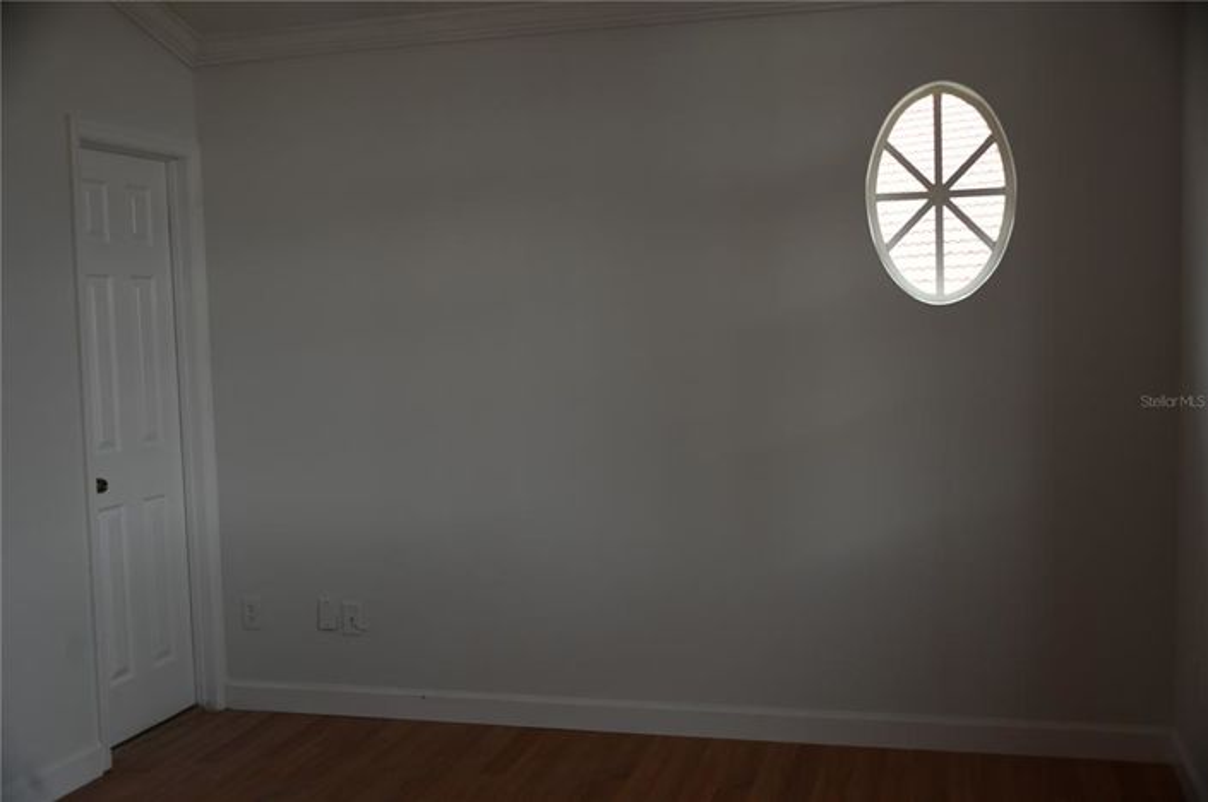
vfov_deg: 35.0
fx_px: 1273
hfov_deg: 50.8
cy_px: 401
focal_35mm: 38
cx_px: 604
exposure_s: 1/40
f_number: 4
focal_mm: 38
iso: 180
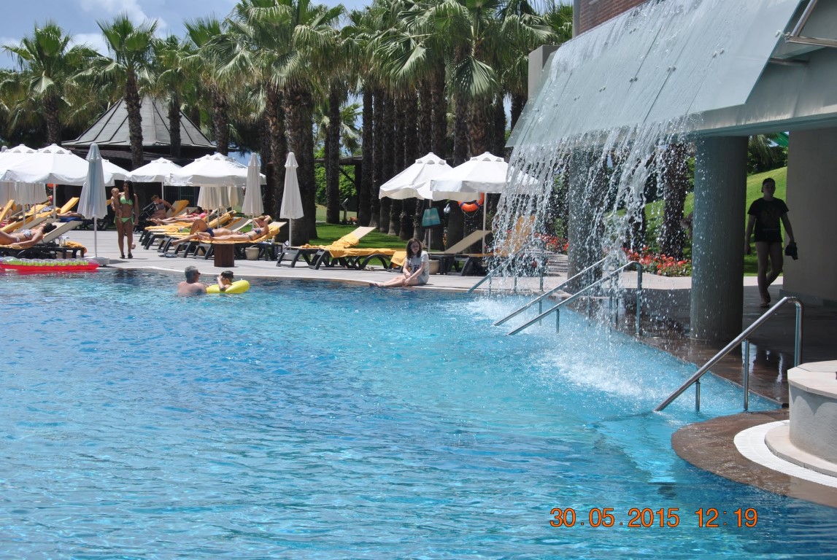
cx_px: 418
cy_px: 280
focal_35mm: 66
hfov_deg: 30.5
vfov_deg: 20.7
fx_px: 1536
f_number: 9
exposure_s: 1/320
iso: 100
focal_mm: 44
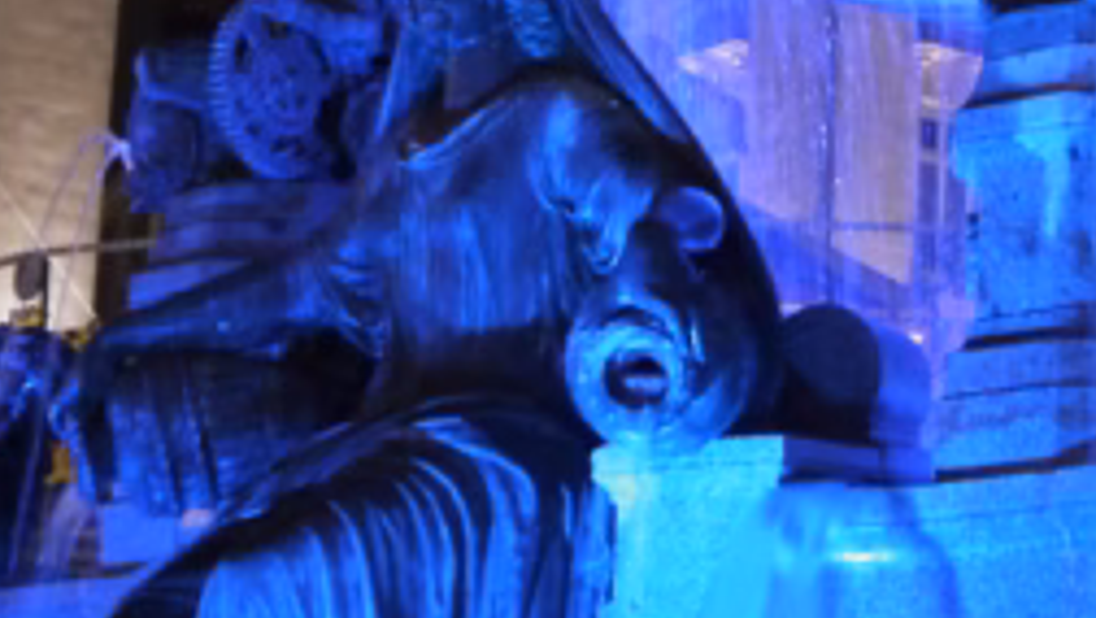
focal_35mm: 124
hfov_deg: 16.7
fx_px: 3605
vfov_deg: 9.7
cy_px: -100
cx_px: 1261
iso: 800
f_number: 3.5
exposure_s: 1/8
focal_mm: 14
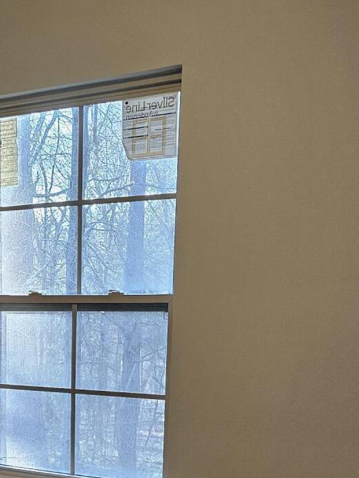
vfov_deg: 27.6
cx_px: -49
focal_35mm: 66
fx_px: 912
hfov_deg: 21.0
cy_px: 481
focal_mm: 6.3
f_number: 1.7
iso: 200
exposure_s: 1/120
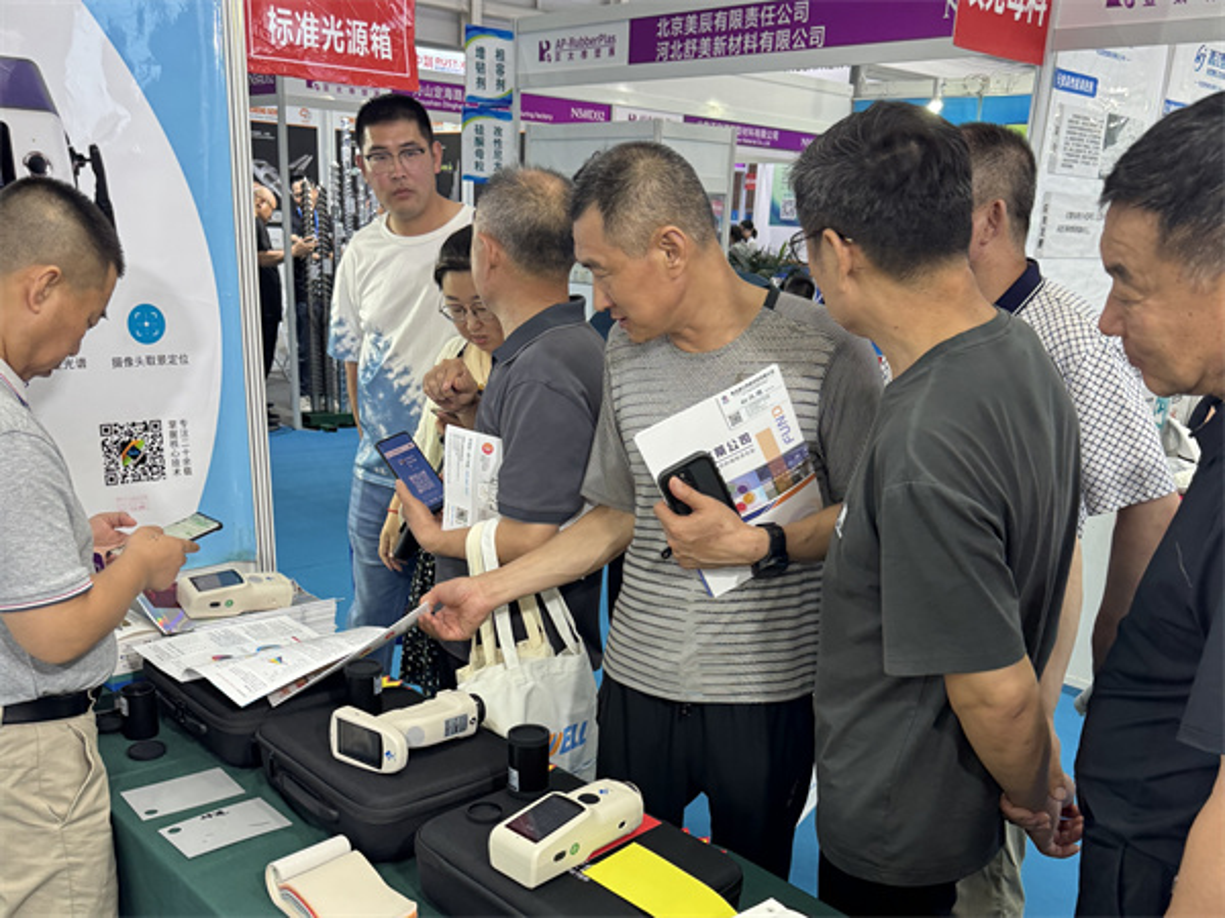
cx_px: 612
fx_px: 849
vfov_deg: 56.8
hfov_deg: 71.6
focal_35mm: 24
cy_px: 459
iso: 160
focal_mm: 6.86
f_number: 1.78
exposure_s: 1/100
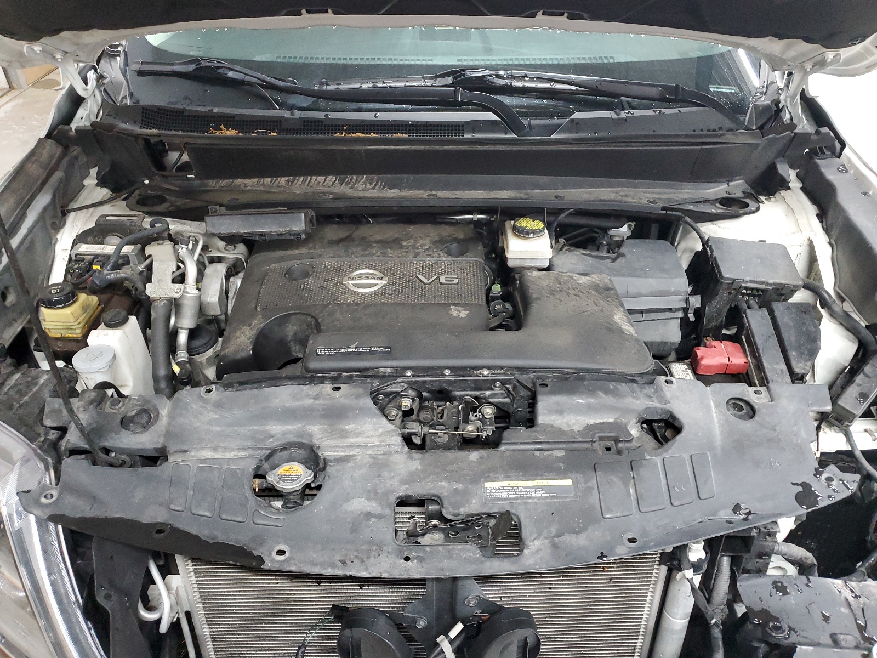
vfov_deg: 53.1
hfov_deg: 67.3
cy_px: 329
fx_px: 659
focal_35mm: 26
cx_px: 438
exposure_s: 1/24
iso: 293
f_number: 1.5
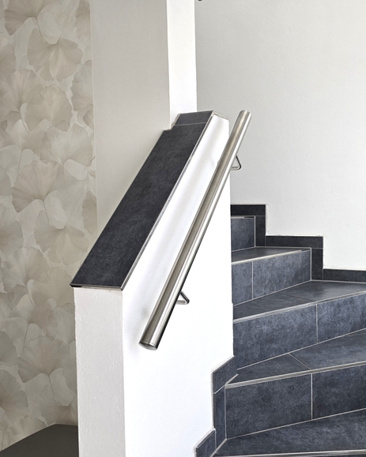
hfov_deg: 45.8
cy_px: 232
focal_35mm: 31
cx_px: 264
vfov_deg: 57.2
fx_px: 420
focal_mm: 6.3
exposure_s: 1/180
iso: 64
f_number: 1.7
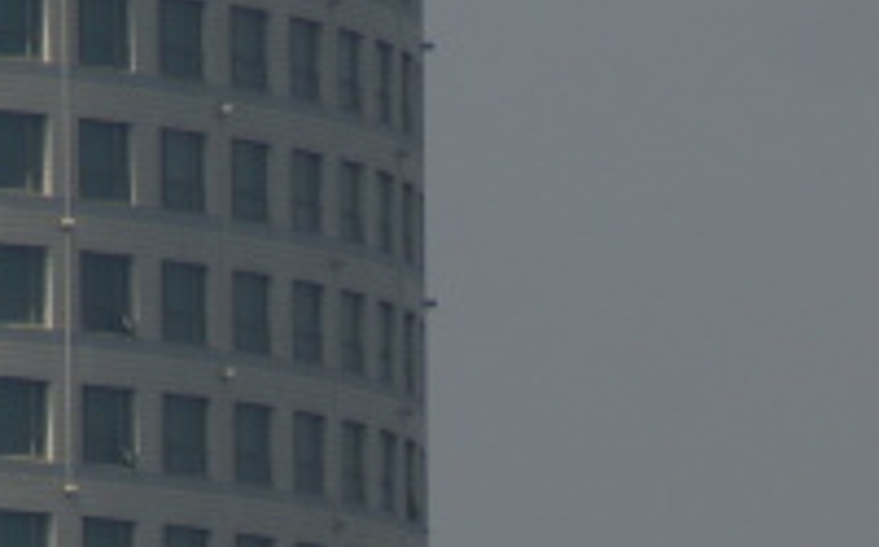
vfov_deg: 0.8
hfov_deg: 1.3
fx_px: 37319
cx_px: 813
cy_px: 1131
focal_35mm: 1560
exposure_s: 1/1000
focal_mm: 200
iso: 100
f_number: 6.3
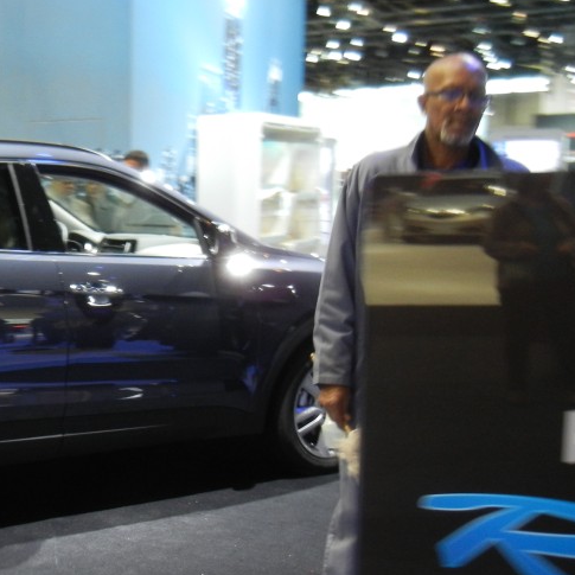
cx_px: -2
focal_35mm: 56
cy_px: 302
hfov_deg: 28.6
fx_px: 1052
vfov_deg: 30.6
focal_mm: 5.4
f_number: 3.5
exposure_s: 1/19.7
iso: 400
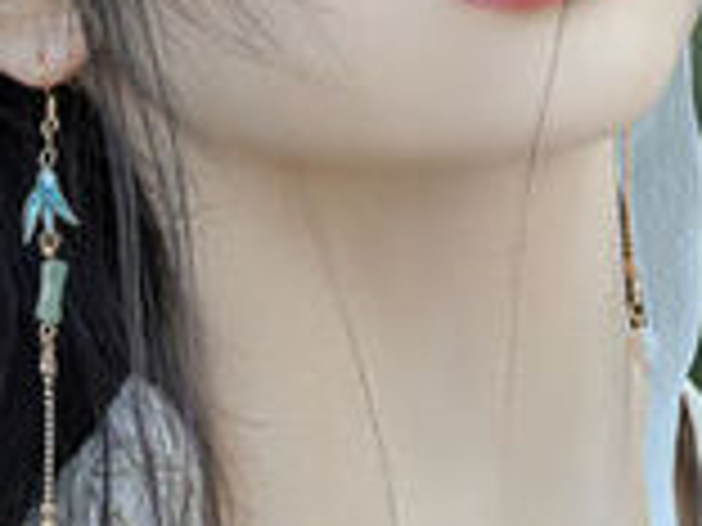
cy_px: 1180
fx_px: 39180
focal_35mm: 1932
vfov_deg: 0.8
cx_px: -27
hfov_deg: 1.0
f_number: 3.5
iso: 400
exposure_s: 1/500
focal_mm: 200
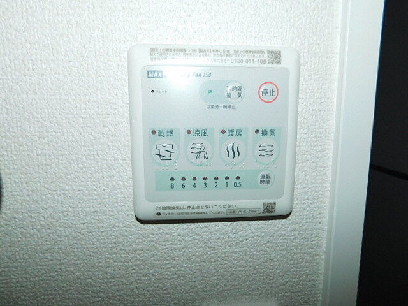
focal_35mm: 23
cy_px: 153
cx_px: 204
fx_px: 271
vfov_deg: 58.9
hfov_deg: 73.9
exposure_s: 1/30
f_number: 3
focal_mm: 4
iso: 200
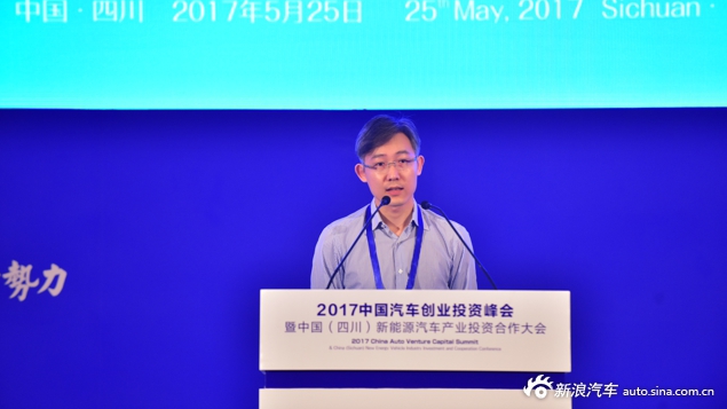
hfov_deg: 10.2
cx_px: 364
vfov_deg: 5.8
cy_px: 171
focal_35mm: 211
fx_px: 4067
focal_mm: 200
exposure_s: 1/160
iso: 1600
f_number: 4
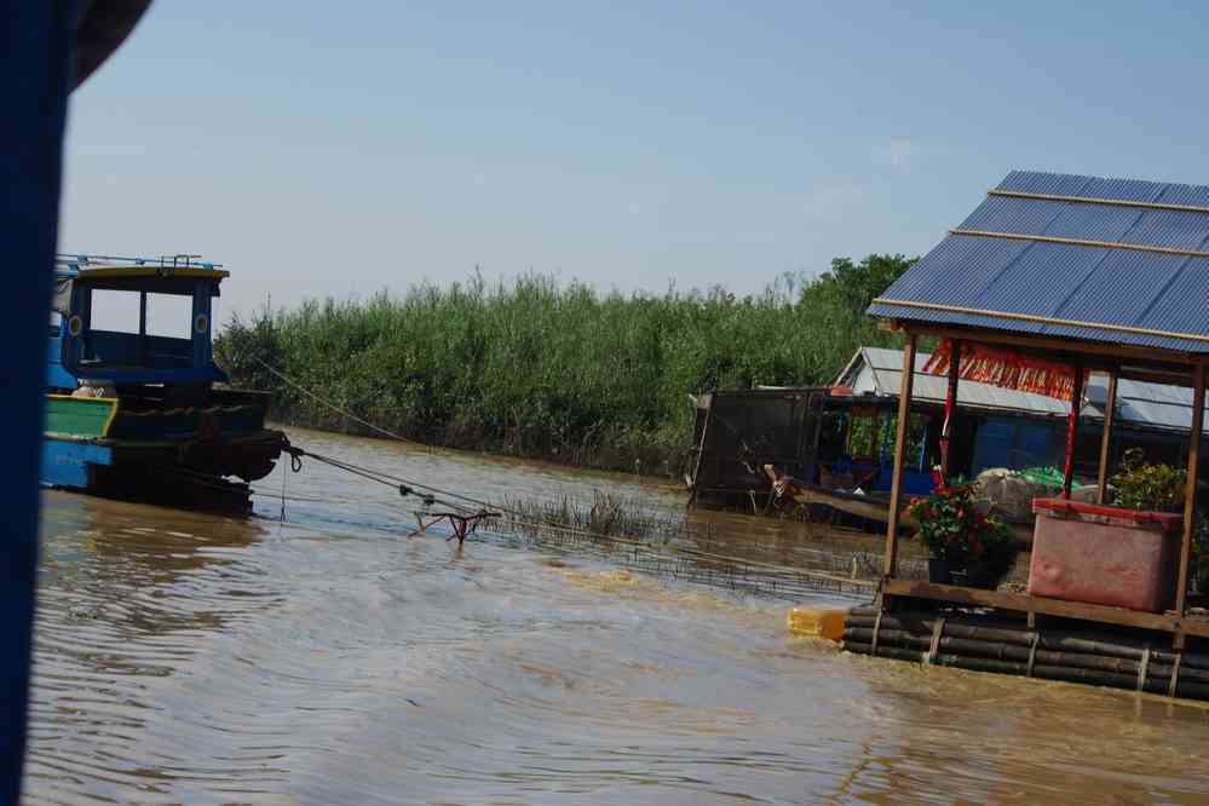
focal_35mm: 82
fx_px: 2770
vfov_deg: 16.6
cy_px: 403
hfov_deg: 24.6
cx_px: 604
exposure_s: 1/160
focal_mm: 55
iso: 200
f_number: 11
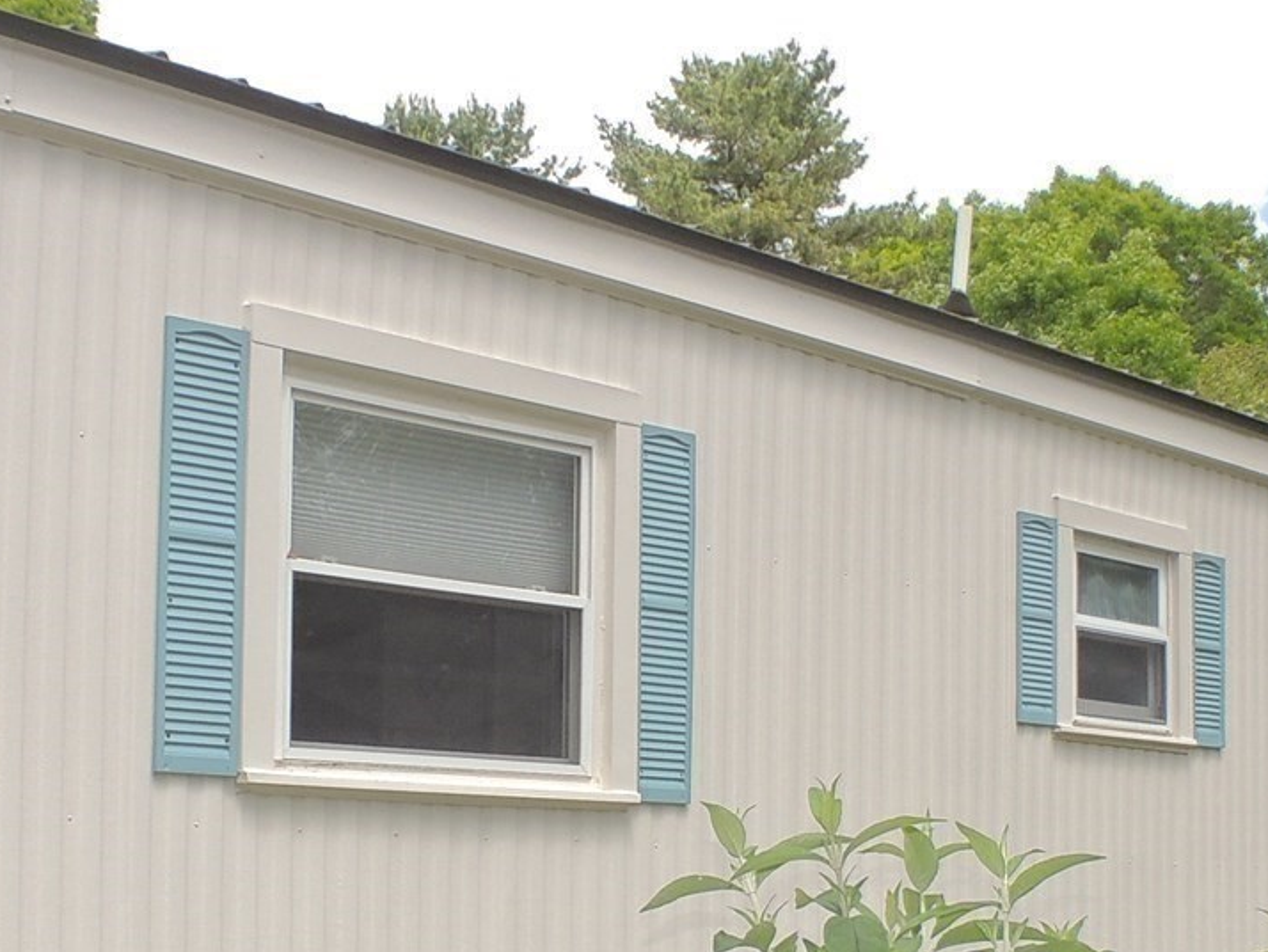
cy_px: 785
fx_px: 3151
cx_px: 748
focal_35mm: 86
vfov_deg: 17.0
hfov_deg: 22.7
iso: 100
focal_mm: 5.3
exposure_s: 1/800
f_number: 3.1
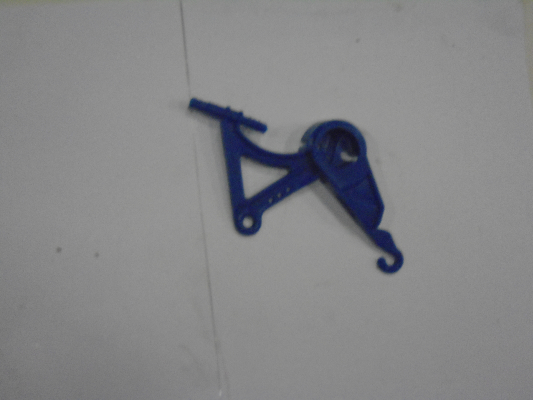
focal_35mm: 130
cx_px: 266
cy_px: 200
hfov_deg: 15.2
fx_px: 2002
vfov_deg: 11.4
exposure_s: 1/20
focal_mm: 23
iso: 800
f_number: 6.4
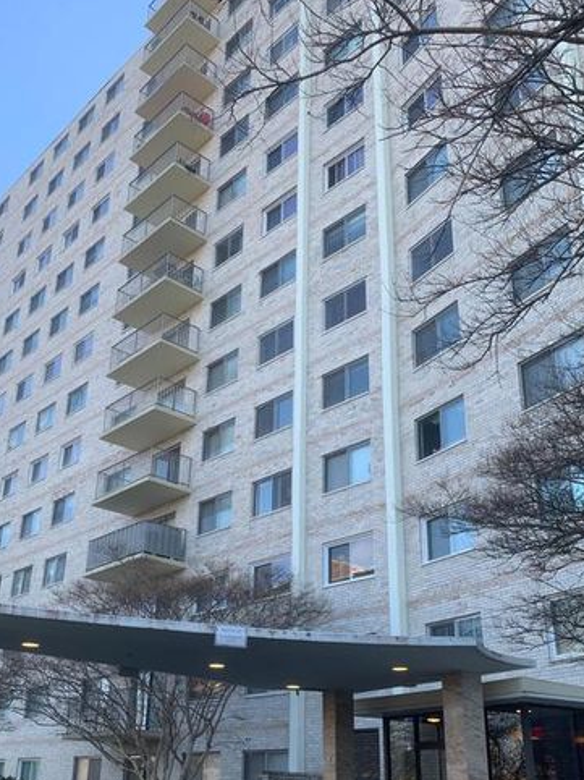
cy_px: 473
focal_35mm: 36
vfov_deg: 51.0
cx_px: 244
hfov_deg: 39.5
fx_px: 811
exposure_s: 1/355
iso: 25
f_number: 1.8
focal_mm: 4.25
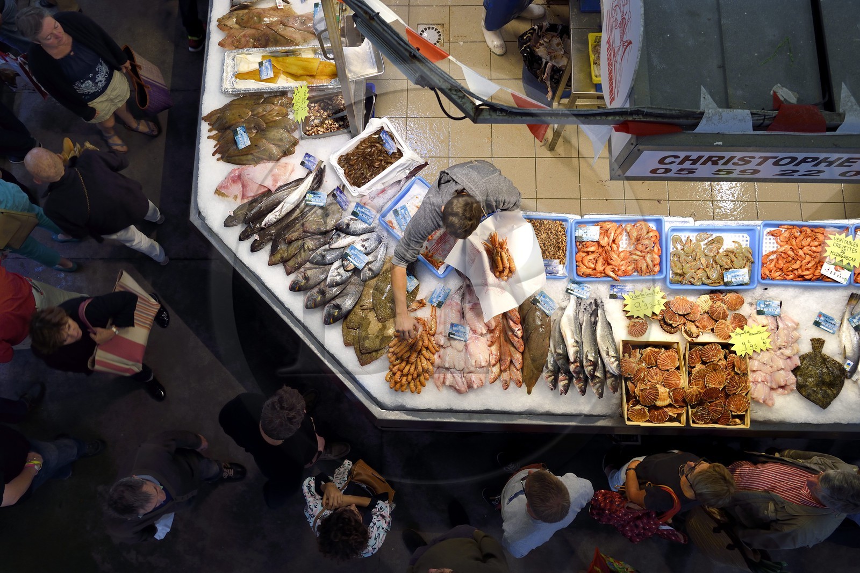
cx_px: 430
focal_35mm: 29
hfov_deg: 63.7
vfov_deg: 44.9
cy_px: 286
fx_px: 693
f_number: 5.6
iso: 800
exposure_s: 1/60
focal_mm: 29
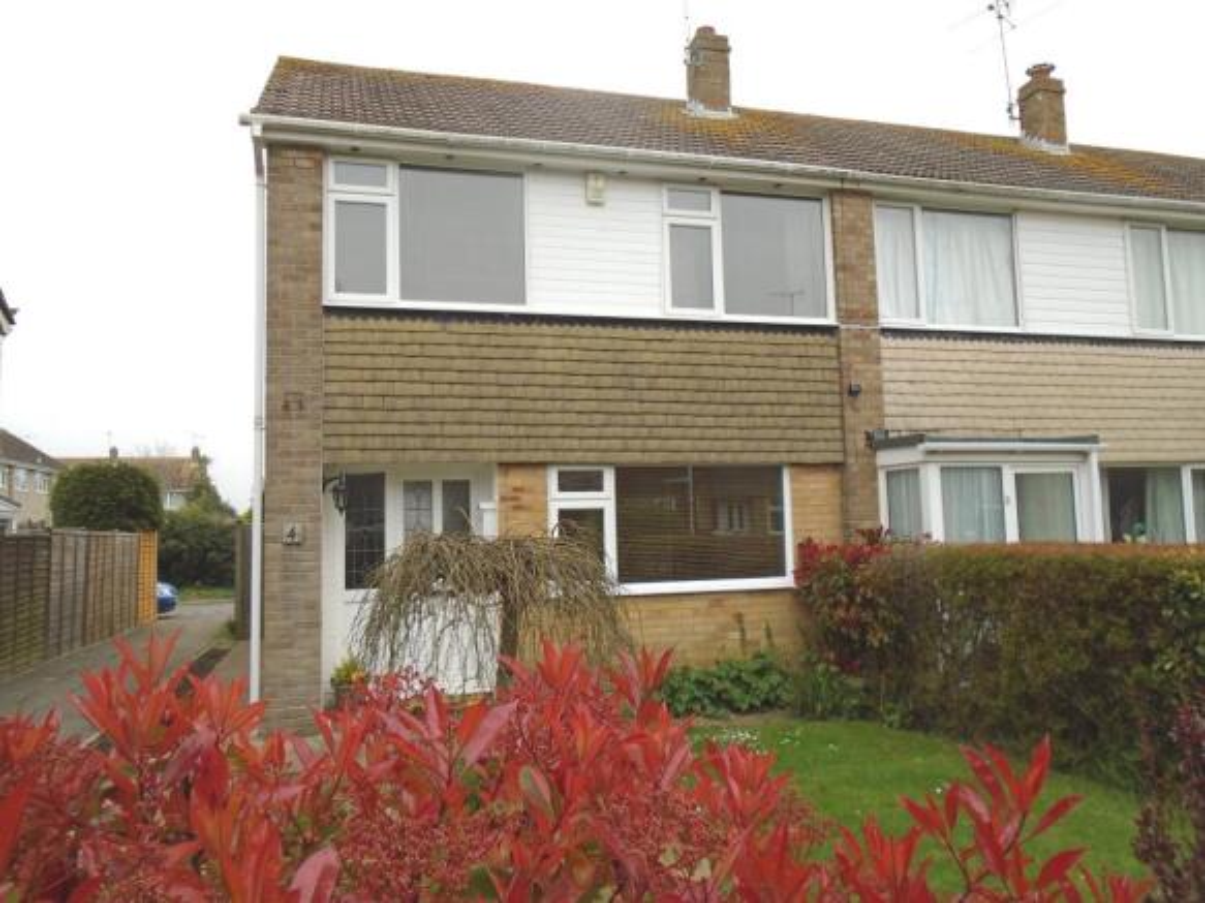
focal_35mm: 26
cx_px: 602
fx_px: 905
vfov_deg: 53.0
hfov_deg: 67.3
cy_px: 452
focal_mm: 4.6
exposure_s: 1/640
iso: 100
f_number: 3.2
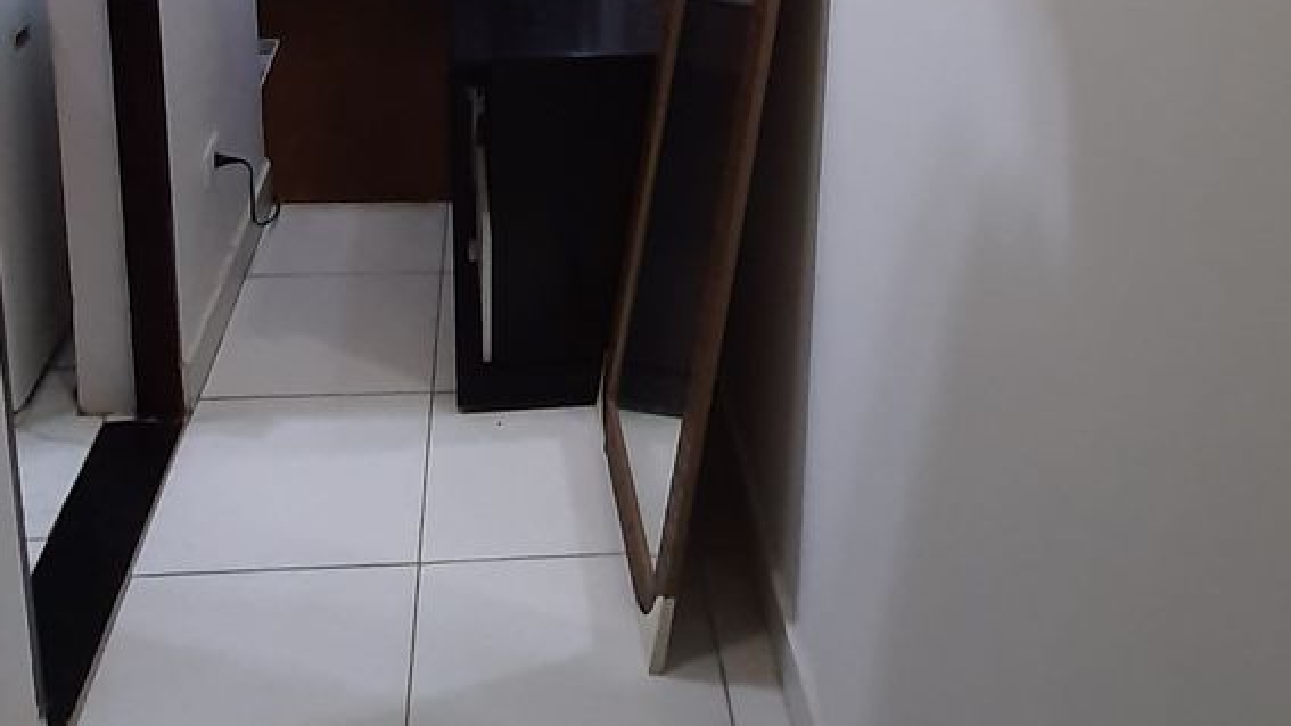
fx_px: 1232
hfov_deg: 55.1
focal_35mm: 36
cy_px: -134
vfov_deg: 28.7
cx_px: 556
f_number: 2.2
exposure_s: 1/24
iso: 250
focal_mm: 1.42
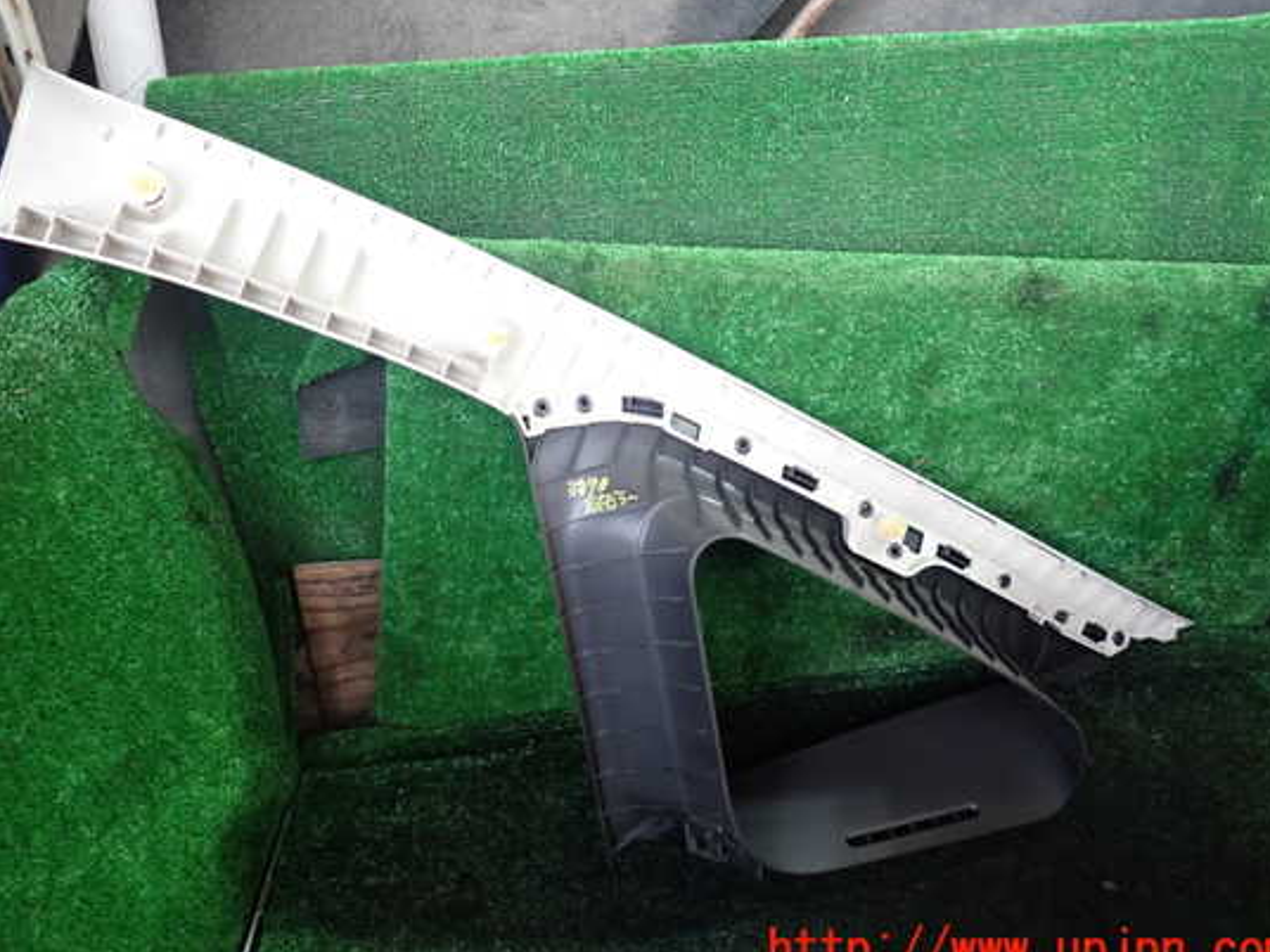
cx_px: 592
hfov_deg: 63.4
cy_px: 448
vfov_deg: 49.7
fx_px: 1027
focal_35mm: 28
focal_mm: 4.5
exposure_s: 1/30
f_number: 2
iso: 400
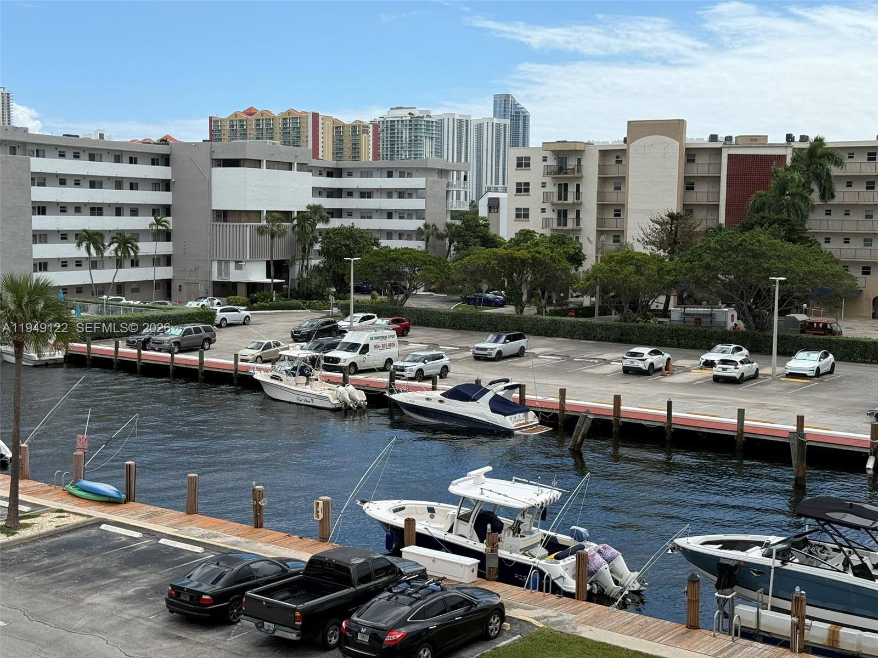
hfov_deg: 39.7
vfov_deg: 30.3
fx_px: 1217
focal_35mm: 48
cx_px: 439
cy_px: 329
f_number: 1.78
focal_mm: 6.76
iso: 80
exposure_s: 1/4878
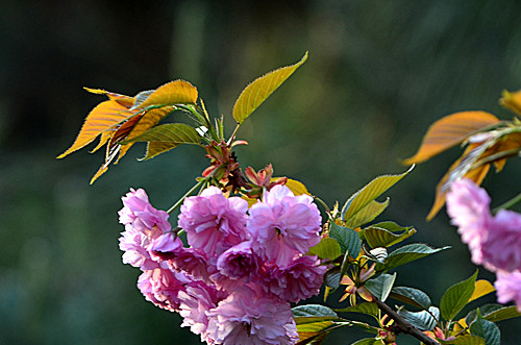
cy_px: 258
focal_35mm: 480
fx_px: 6931
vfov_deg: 2.9
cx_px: 242
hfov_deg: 4.3
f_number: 4
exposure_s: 1/50
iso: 200
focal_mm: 200
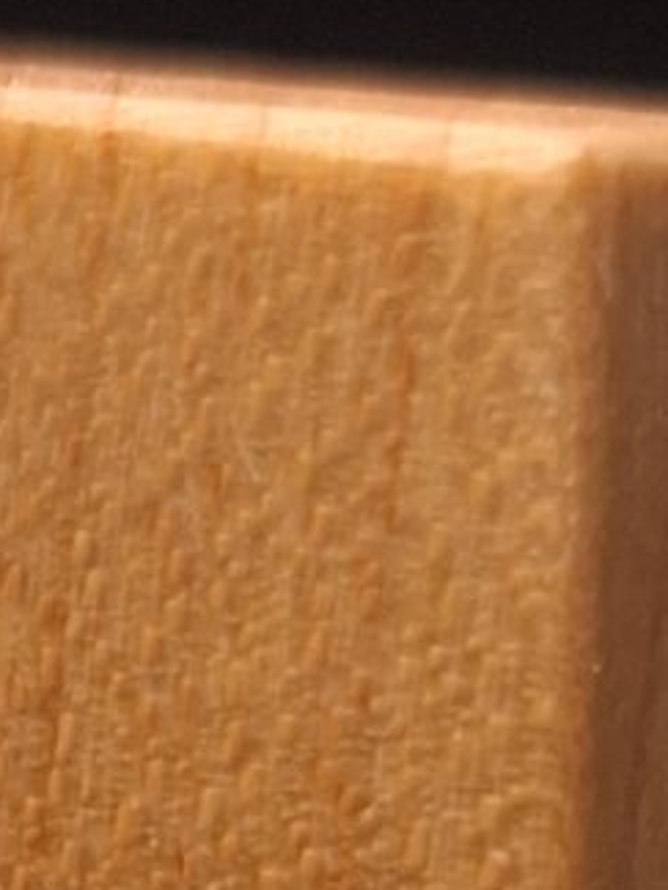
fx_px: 4683
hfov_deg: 8.0
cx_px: -278
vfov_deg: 10.0
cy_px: 1827
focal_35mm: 182
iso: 125
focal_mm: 5.54
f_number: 1.8
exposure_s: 1/40
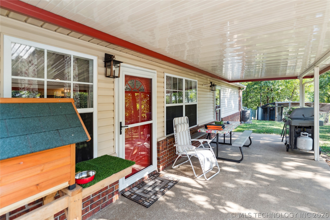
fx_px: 128
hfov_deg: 104.3
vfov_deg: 81.2
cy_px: 110
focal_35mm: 14
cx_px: 165
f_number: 2.8
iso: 400
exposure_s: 1/400
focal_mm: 14
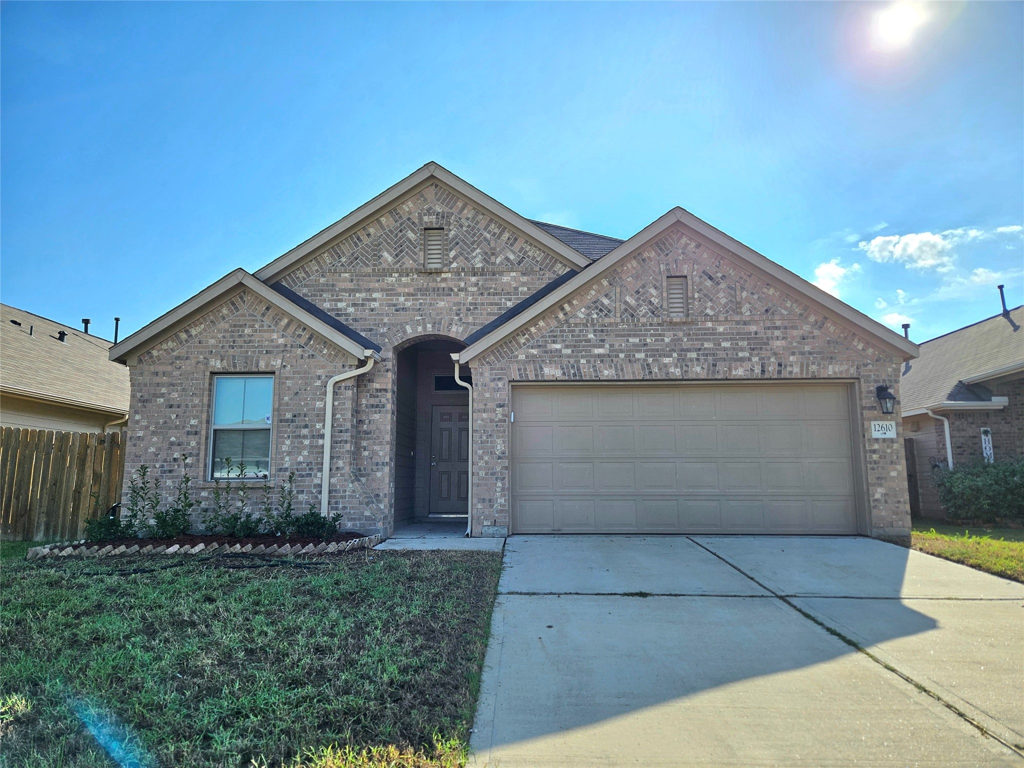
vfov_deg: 58.9
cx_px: 512
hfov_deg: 73.9
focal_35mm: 23
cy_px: 384
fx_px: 680
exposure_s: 1/3333
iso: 25
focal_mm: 5.4
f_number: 1.8
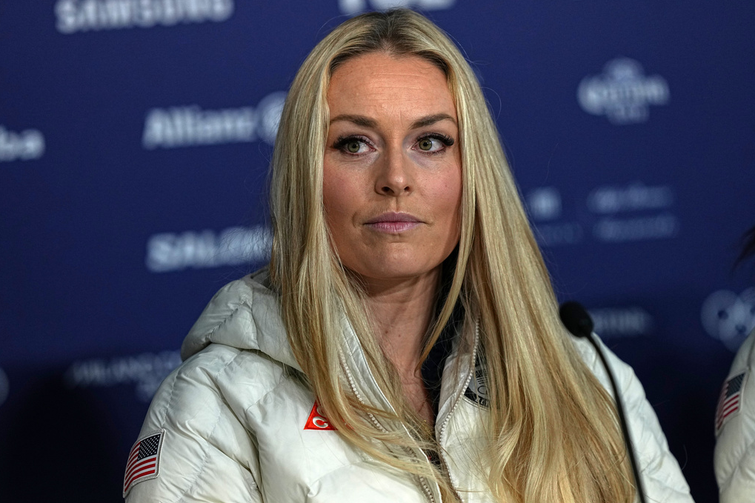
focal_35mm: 402
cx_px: 376
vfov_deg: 3.4
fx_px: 8429
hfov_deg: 5.1
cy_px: 251
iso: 1250
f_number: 3.2
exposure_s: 1/400
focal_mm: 400
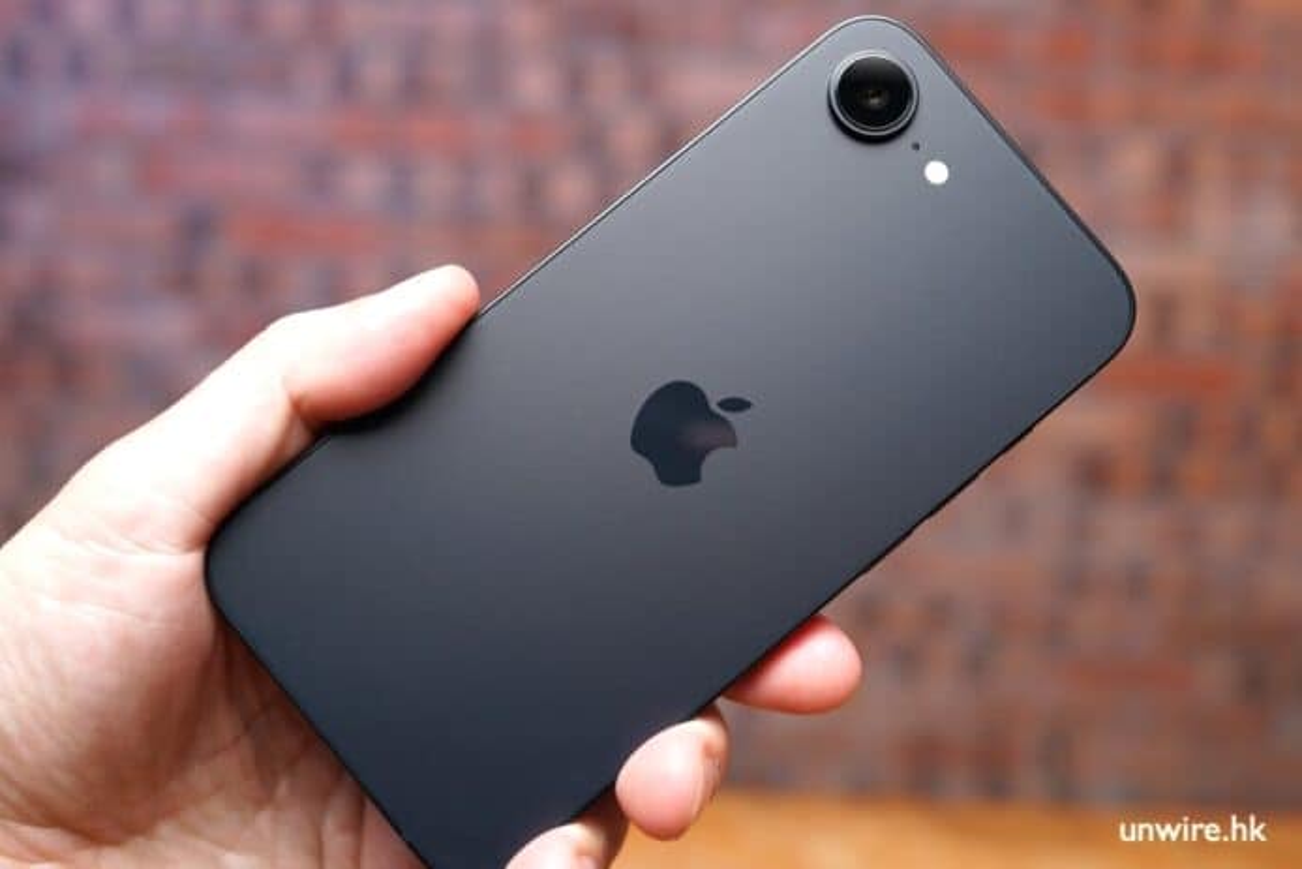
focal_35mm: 35
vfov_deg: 37.9
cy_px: 434
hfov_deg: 54.4
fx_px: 1266
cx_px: 651
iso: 320
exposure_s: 1/80
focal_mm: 35
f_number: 4
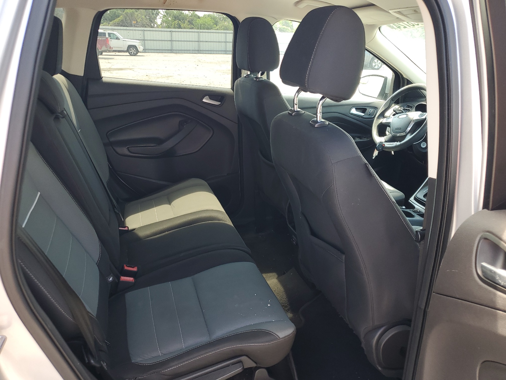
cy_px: 190
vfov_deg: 53.1
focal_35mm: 26
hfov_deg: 67.3
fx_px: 380
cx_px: 253
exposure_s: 1/139
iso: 50
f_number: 1.5
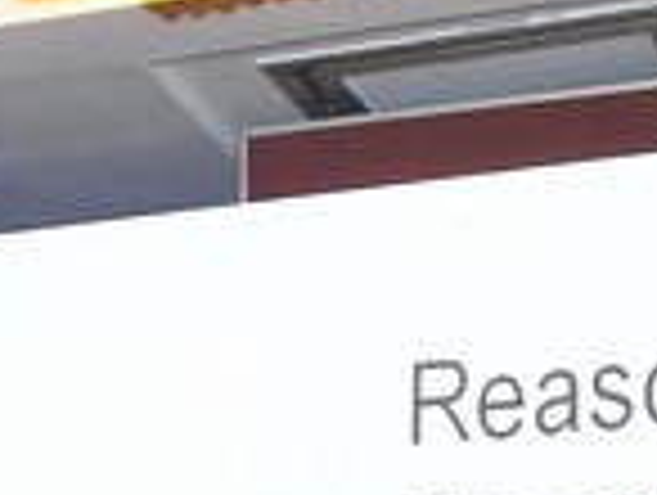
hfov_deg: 13.5
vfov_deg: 9.8
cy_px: 961
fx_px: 2700
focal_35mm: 142
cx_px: -104
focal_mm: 18
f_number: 5.6
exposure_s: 1/160
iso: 3200
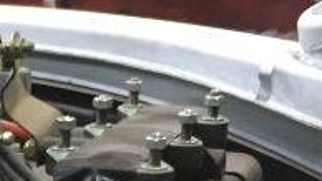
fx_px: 1400
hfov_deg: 12.6
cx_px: -136
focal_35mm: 164
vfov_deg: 7.1
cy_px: 387
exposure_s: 1/20
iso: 200
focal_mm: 4.15
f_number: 2.2
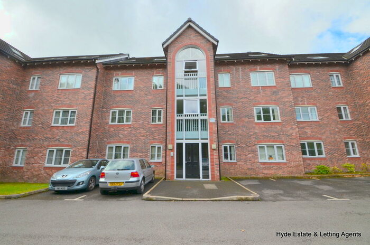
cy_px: 122
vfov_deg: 77.1
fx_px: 154
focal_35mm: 15
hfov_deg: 100.5
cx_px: 185
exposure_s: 1/250
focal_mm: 10
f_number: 10
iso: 320
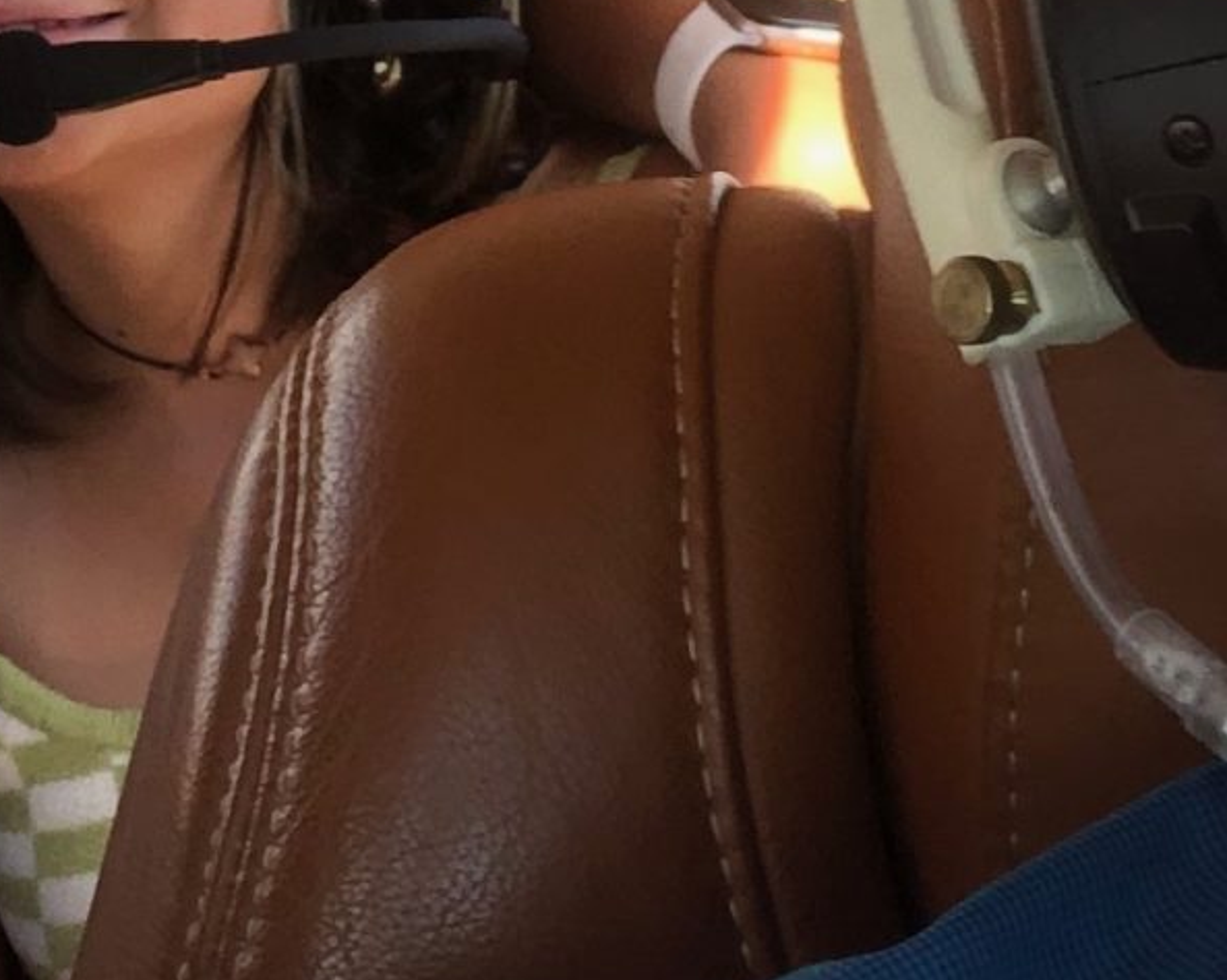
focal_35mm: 135
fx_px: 4901
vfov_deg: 11.2
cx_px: 368
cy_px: -255
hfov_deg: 14.2
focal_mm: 2.87
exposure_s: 1/120
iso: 32
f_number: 2.2
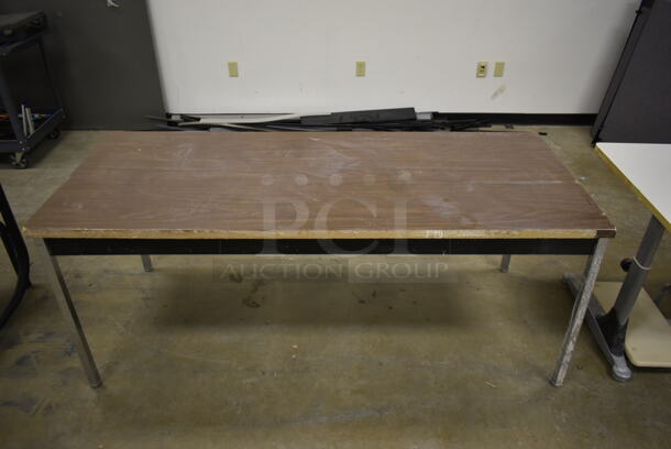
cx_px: 336
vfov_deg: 48.0
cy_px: 224
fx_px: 504
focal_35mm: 27
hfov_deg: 67.3
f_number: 3.5
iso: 560
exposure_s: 1/30
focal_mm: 18
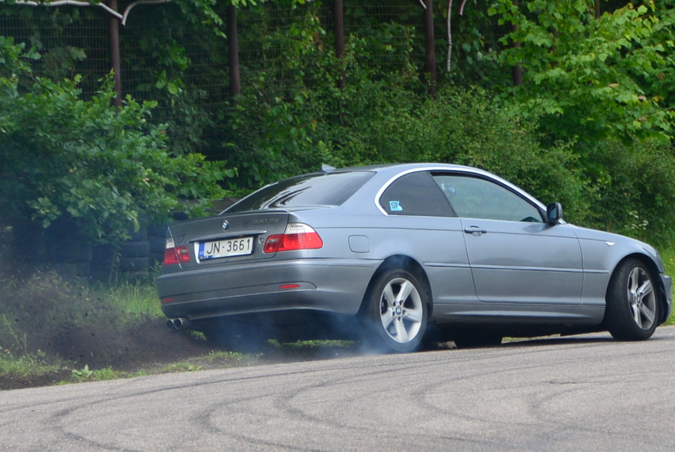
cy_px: 226
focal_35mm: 150
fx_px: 2815
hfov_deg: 13.7
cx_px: 338
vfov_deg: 9.2
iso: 400
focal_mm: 150
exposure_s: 1/800
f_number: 5.6
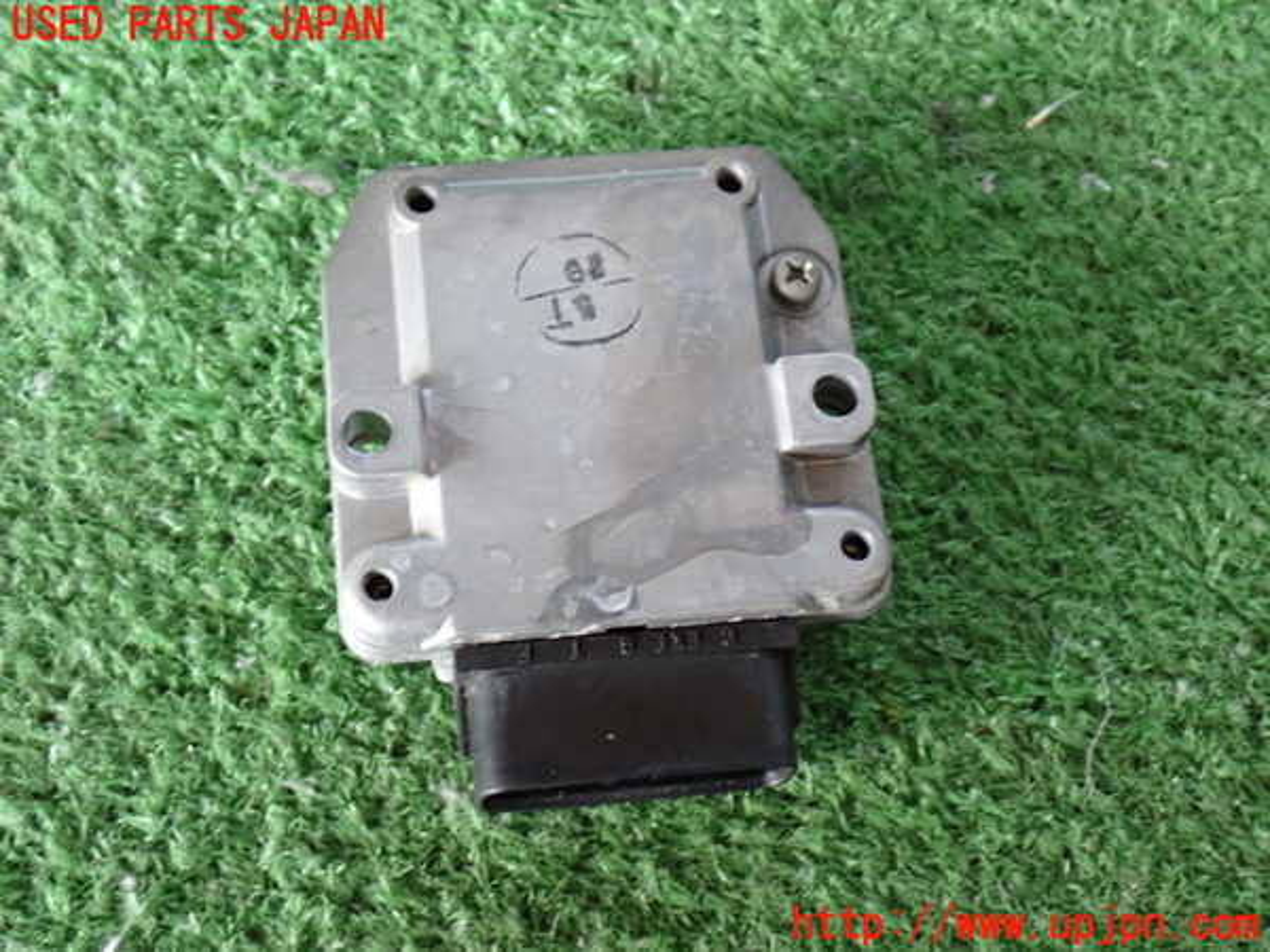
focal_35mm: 54
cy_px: 476
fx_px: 1981
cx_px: 635
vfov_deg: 27.0
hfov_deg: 35.5
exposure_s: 1/30
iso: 800
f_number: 3.3
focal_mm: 9.65
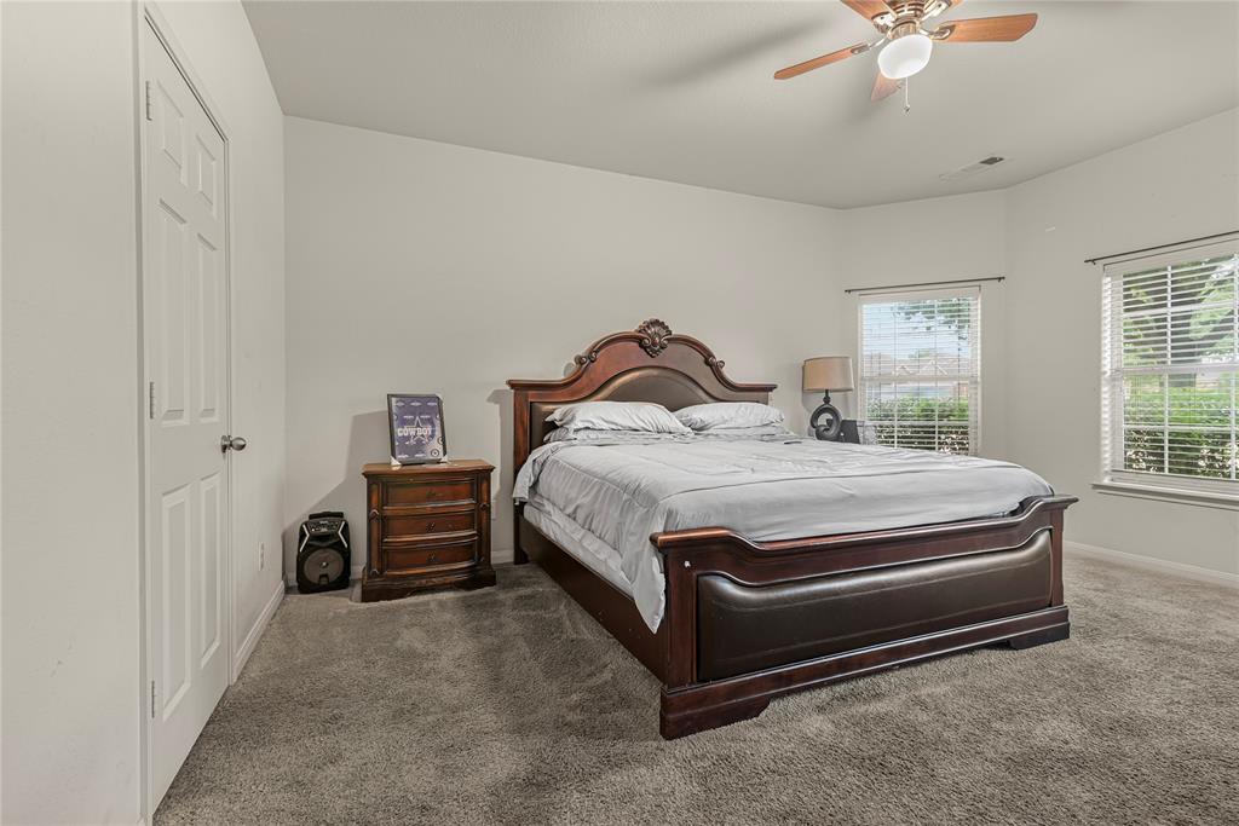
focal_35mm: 16
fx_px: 551
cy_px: 413
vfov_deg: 73.8
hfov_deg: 96.7
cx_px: 620
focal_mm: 16
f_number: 8
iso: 160
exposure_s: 3
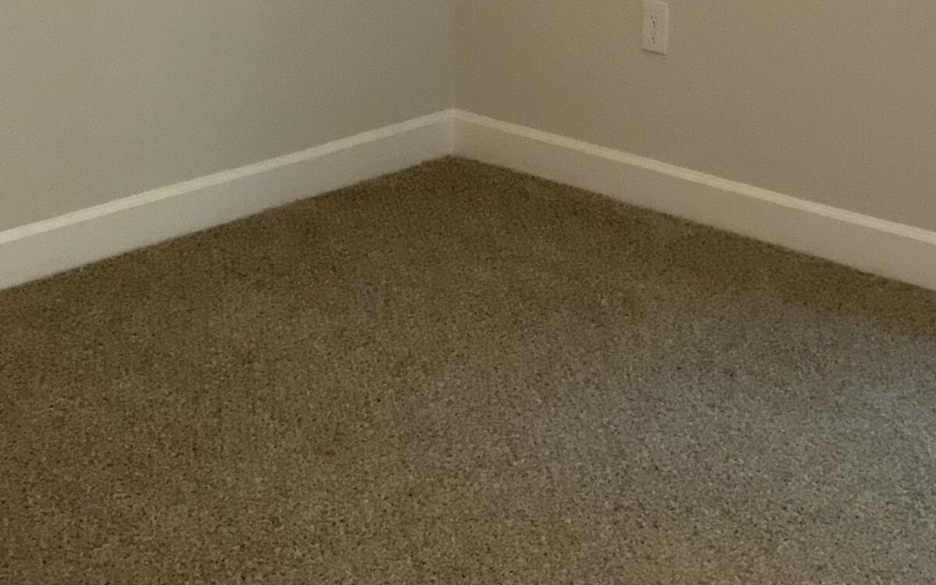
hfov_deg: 26.8
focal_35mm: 77
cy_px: 84
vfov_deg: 16.8
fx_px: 1964
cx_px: 521
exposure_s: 1/60
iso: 250
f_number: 1.8
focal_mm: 3
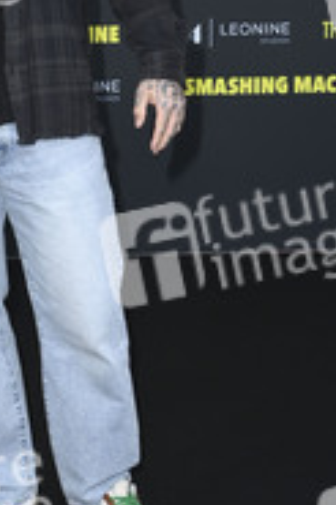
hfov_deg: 13.0
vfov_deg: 19.5
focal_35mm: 104
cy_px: 106
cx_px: -8
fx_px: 1459
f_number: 5.6
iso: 640
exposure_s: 1/250
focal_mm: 48
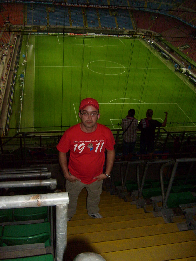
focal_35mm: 35
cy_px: 130
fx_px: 264
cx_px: 98
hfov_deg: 40.7
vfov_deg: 52.6
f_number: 2.8
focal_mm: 5.8
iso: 100
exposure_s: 1/45
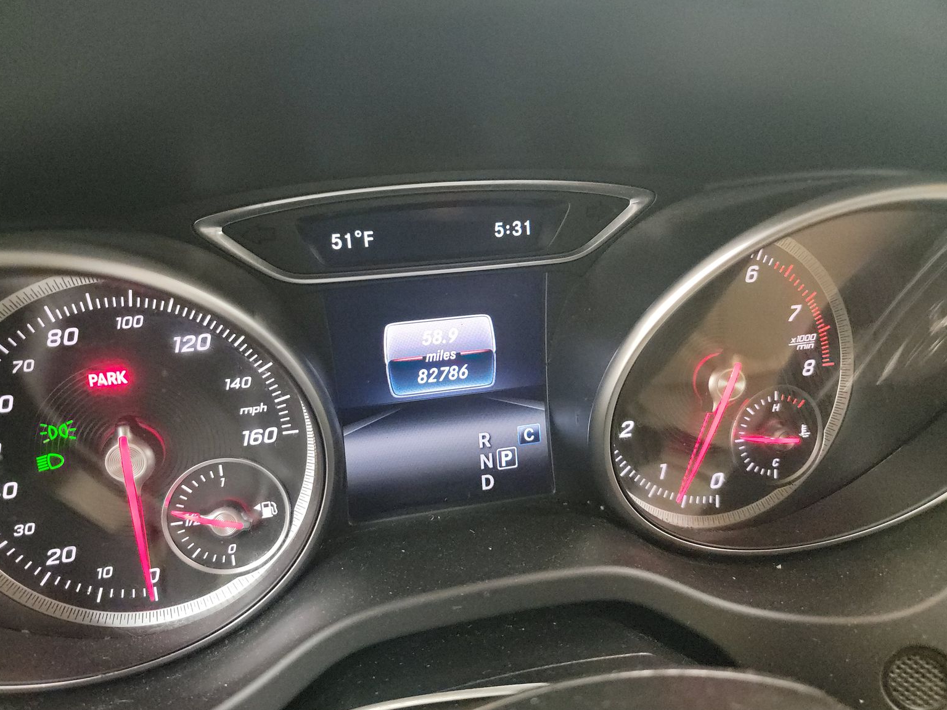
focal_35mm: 25
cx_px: 457
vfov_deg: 54.9
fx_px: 684
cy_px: 357
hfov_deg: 69.4
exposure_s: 1/59
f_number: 1.8
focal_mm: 6.7
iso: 3253
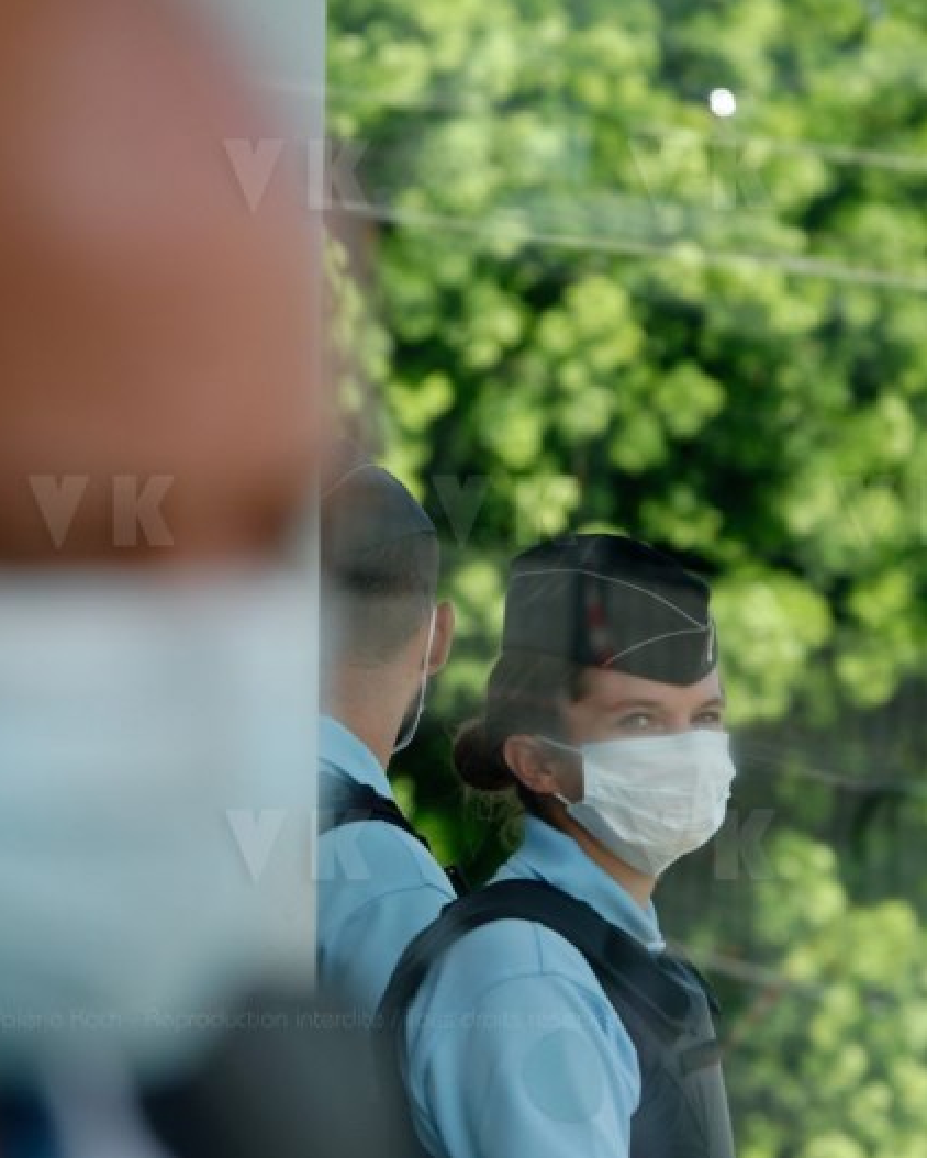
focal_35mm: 320
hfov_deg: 4.8
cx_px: 297
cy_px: 578
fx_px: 10968
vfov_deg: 6.0
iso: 200
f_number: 5.6
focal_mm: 150
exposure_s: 1/500
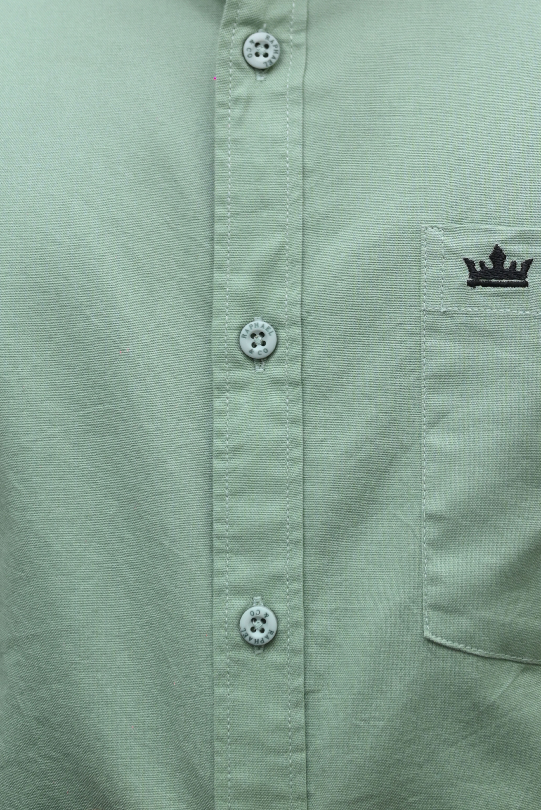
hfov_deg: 27.0
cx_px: 270
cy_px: 405
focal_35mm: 50
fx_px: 1126
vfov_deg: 39.6
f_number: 3.2
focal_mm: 50
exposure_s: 1/160
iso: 200
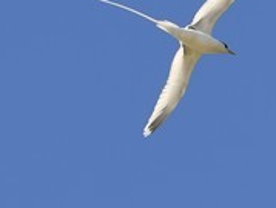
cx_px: 244
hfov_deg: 4.4
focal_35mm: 450
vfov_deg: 3.3
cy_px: 66
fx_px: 3595
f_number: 9
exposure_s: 1/500
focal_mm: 200
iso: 200
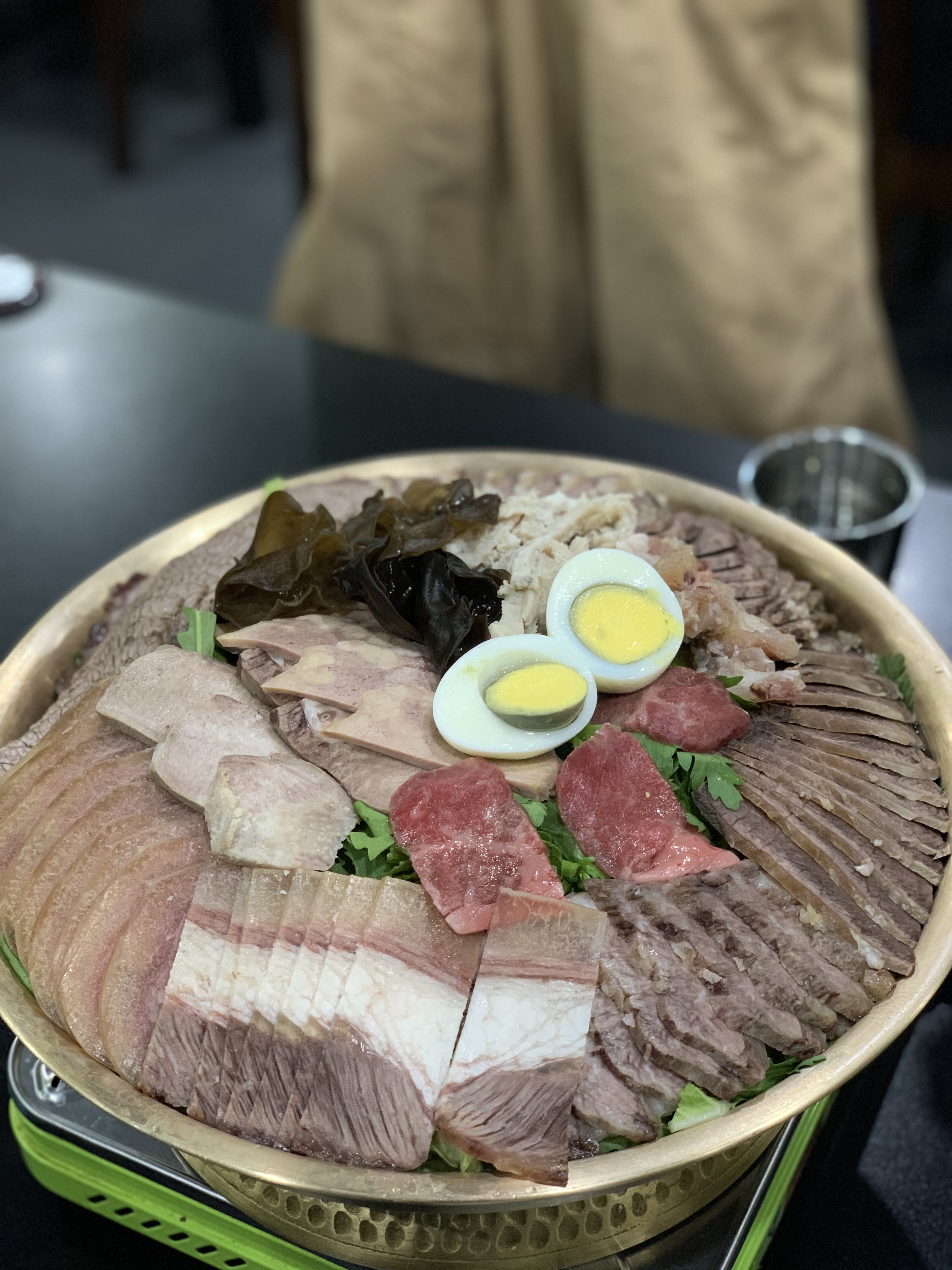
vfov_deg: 36.8
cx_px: 476
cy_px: 635
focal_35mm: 52
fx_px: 1907
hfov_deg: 28.0
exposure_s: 1/60
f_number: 2.4
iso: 160
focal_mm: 6
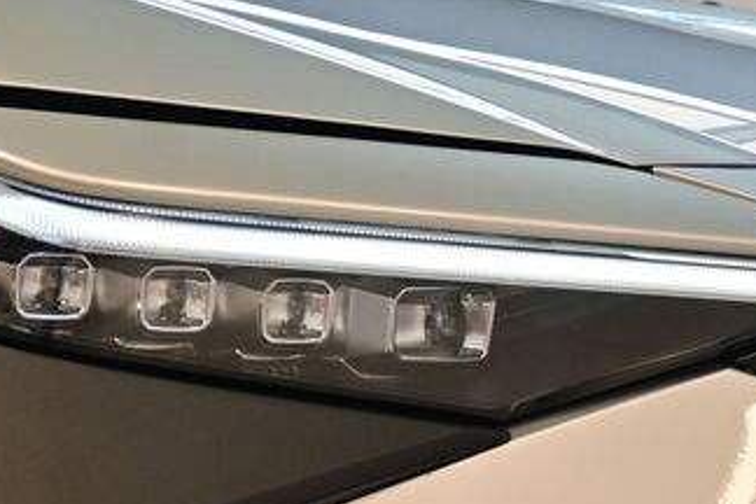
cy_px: 446
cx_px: 567
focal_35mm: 164
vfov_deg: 8.3
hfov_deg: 12.5
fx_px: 3454
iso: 500
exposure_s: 1/40
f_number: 5.6
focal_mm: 37
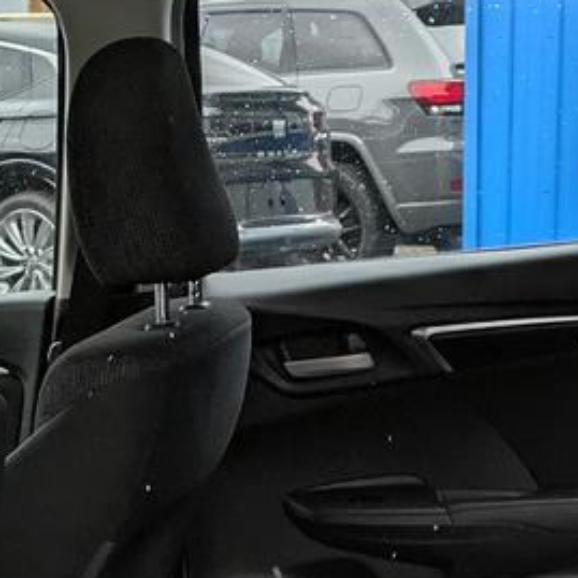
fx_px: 1984
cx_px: 399
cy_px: 709
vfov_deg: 15.9
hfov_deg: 16.5
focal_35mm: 105
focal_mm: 5.43
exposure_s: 1/312
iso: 44
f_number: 1.89
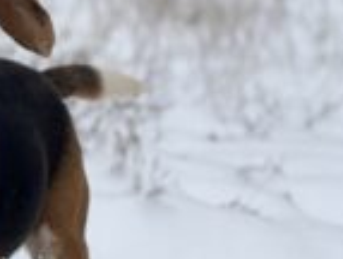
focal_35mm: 269
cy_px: 118
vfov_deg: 5.5
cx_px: -300
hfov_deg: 7.1
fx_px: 2672
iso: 32
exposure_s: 1/927
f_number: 2.2
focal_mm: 7.5
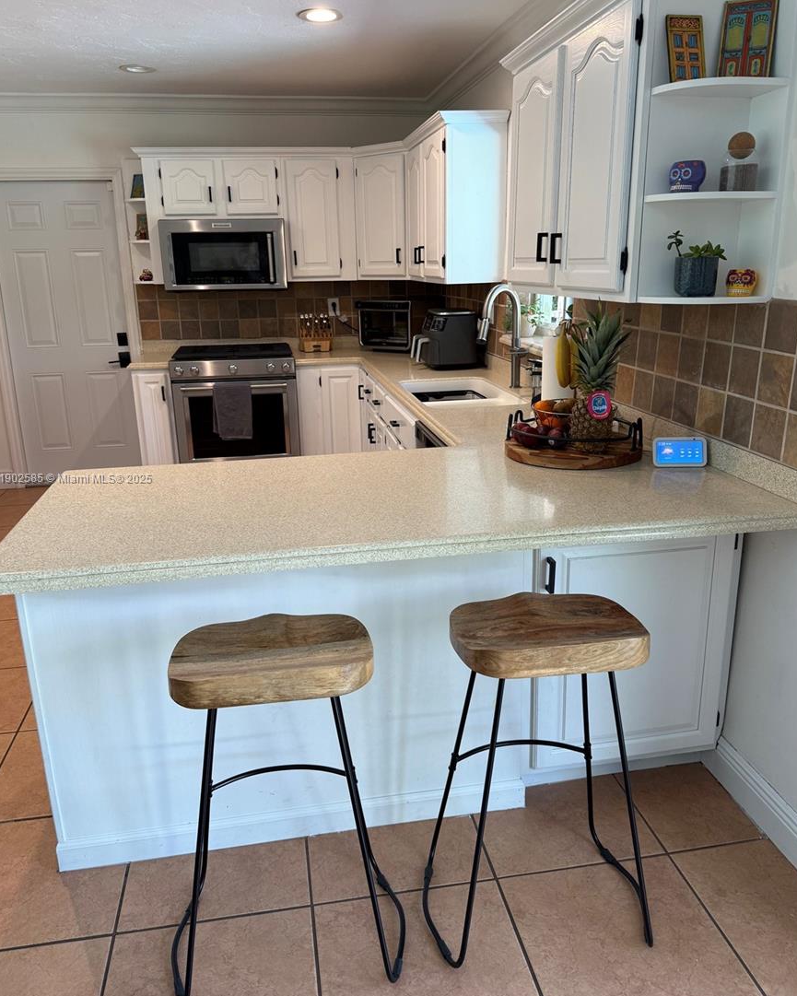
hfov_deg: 54.9
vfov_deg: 66.0
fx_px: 767
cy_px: 479
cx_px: 397
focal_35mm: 26
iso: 125
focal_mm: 6.76
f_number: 1.78
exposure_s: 1/120
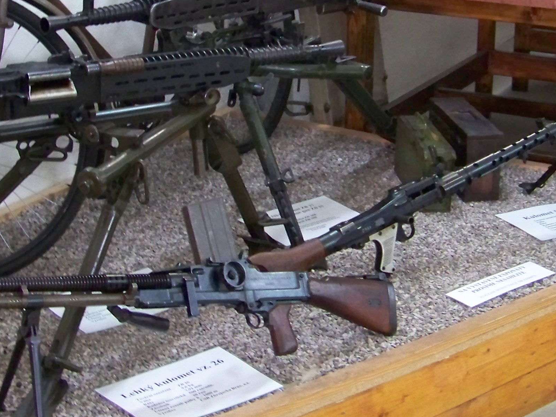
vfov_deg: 19.9
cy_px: 169
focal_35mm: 74
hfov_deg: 26.3
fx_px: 1189
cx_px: 234
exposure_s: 1/15
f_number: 2.8
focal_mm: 5.85
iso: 400
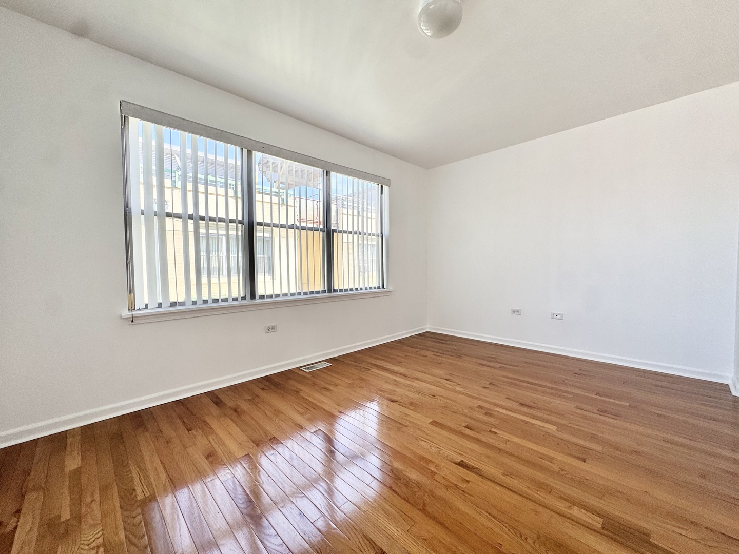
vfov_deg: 85.7
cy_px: 277
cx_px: 370
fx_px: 299
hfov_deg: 102.1
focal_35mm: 14
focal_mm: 2.22
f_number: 2.2
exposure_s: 1/242
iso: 40
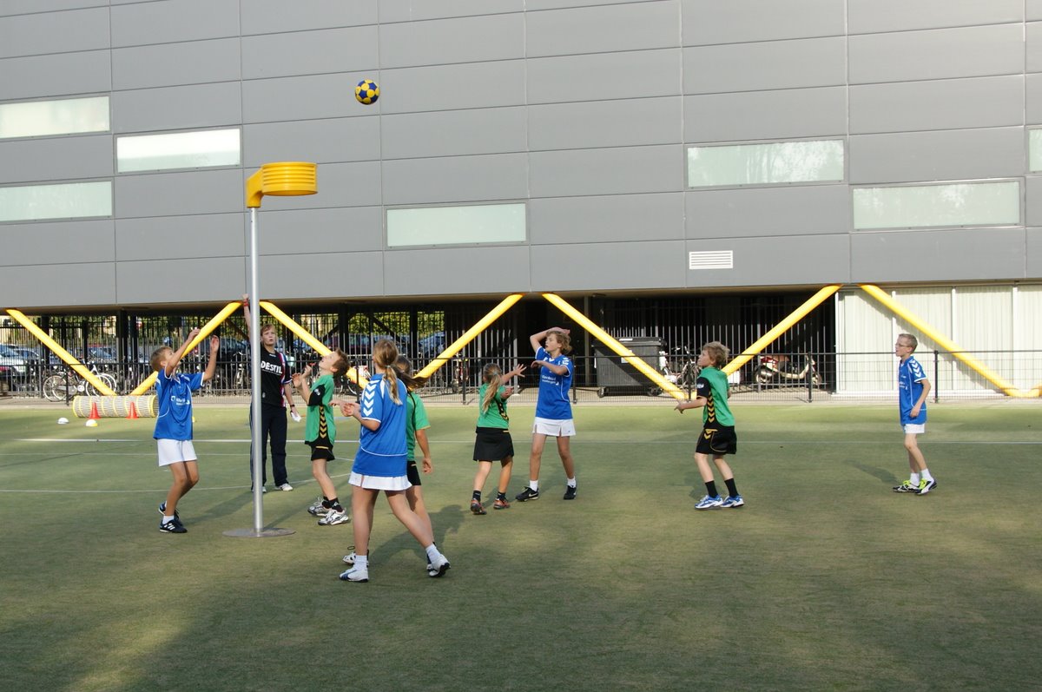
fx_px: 1041
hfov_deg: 53.2
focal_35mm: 36
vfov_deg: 36.8
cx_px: 521
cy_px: 346
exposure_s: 1/400
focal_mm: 24
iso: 200
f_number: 5.6
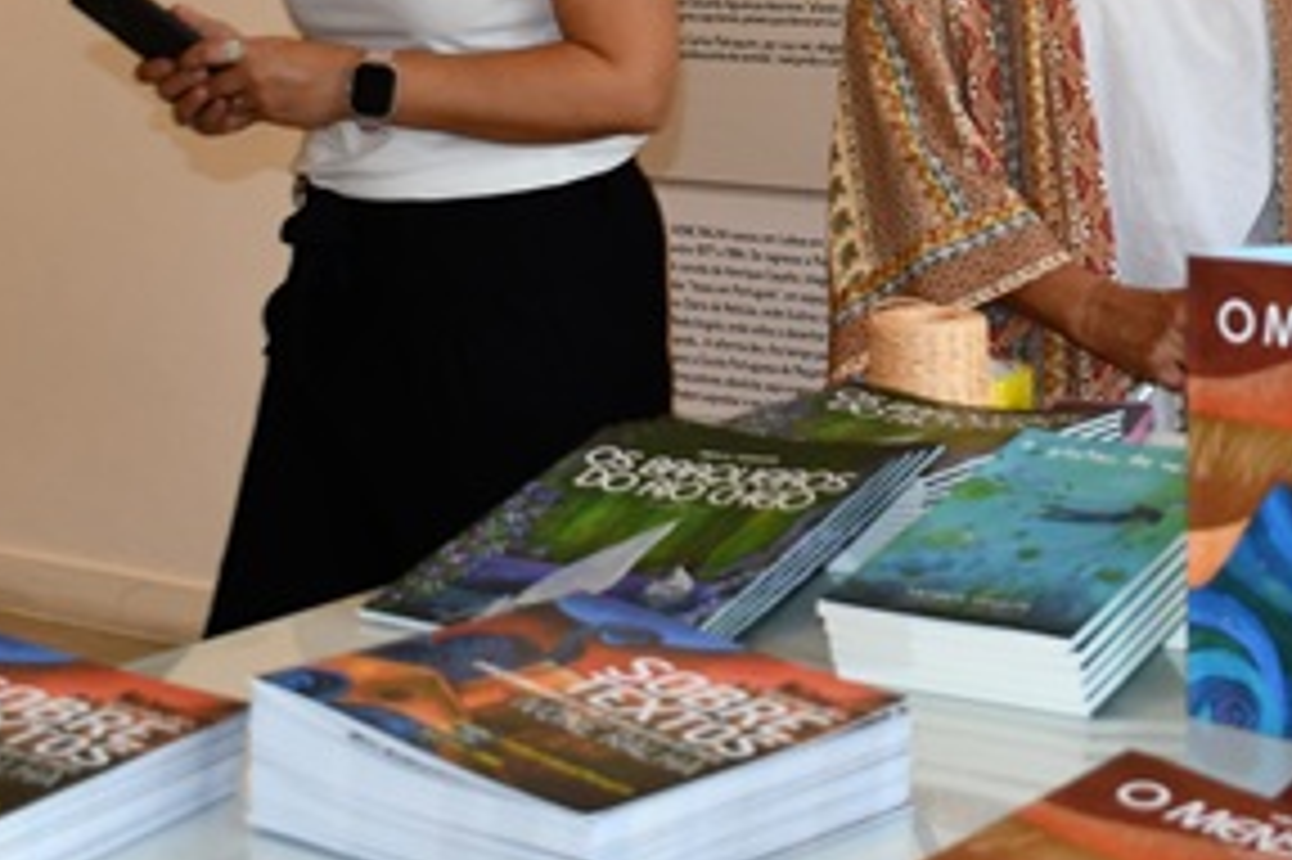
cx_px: 1080
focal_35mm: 92
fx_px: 3300
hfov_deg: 21.8
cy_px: -20
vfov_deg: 14.6
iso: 220
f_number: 3.5
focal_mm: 22
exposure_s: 1/125
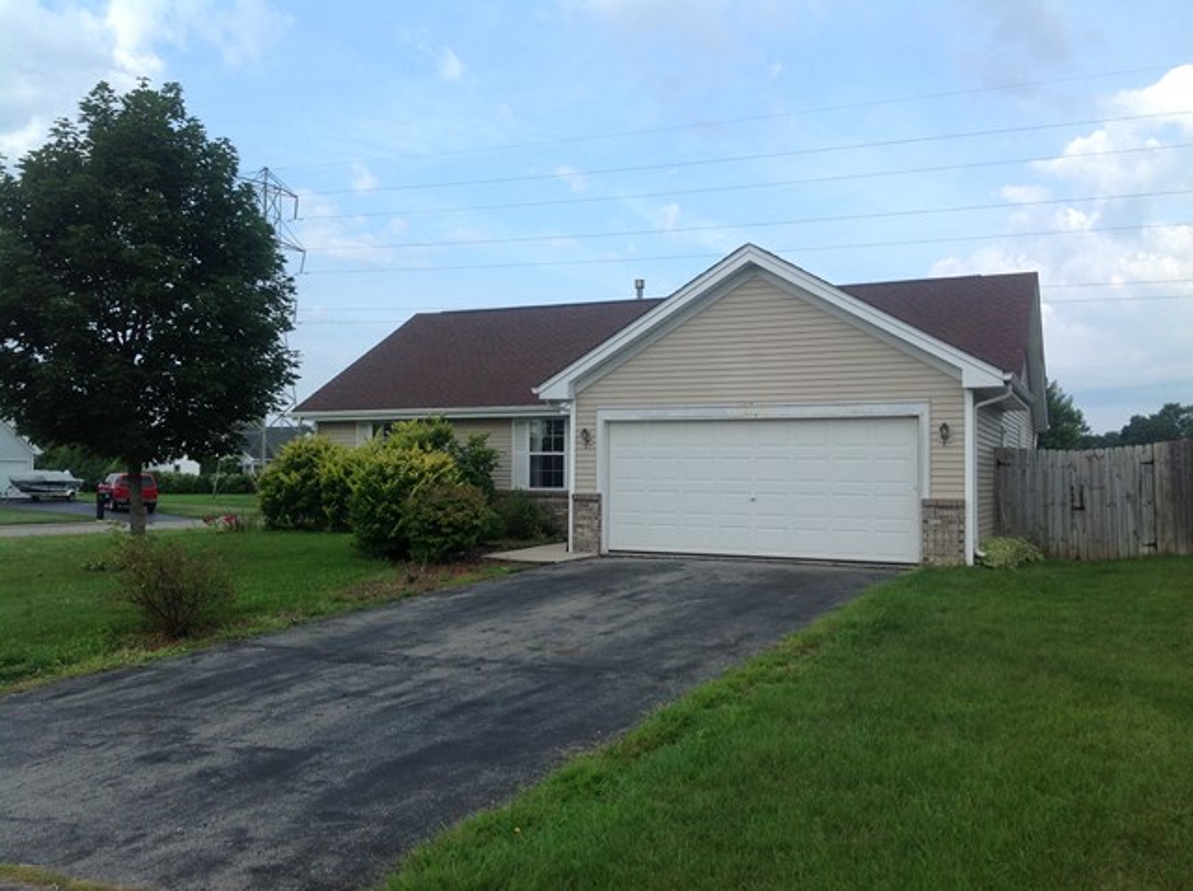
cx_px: 596
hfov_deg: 52.7
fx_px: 1204
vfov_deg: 40.6
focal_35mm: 35
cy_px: 446
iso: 50
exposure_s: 1/944
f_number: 2.4
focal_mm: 4.28
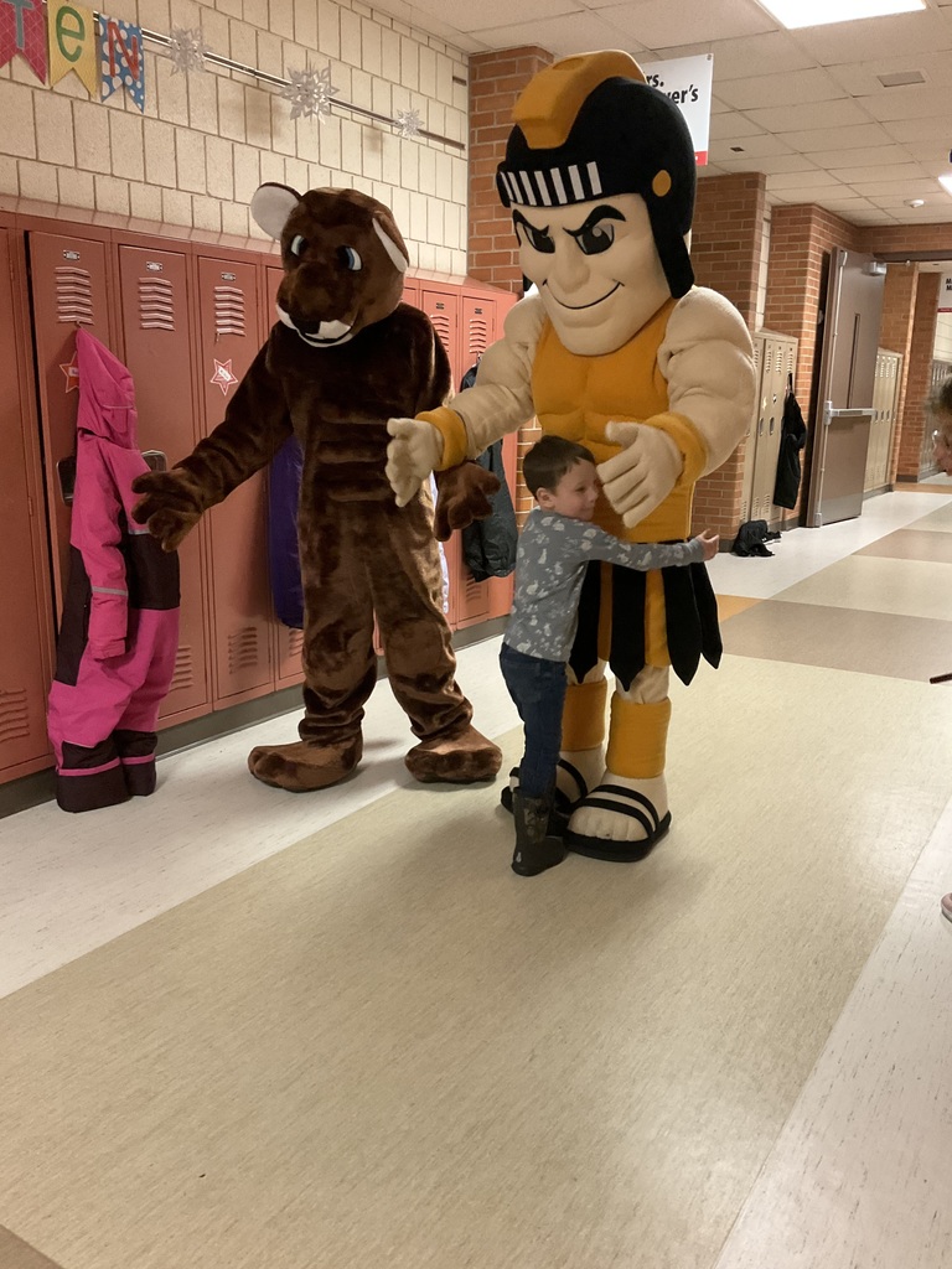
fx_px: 1063
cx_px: 476
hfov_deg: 48.2
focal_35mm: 29
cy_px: 634
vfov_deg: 61.7
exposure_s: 1/60
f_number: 1.8
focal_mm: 3
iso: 250
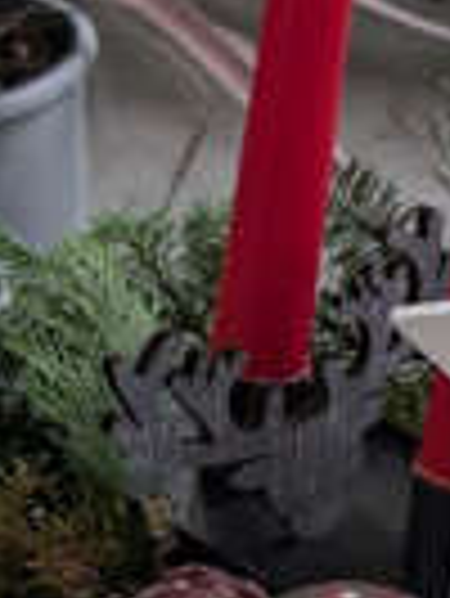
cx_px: 572
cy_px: 506
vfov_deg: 18.0
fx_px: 1869
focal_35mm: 108
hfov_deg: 13.3
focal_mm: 6.9
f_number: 1.68
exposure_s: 1/300
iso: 69
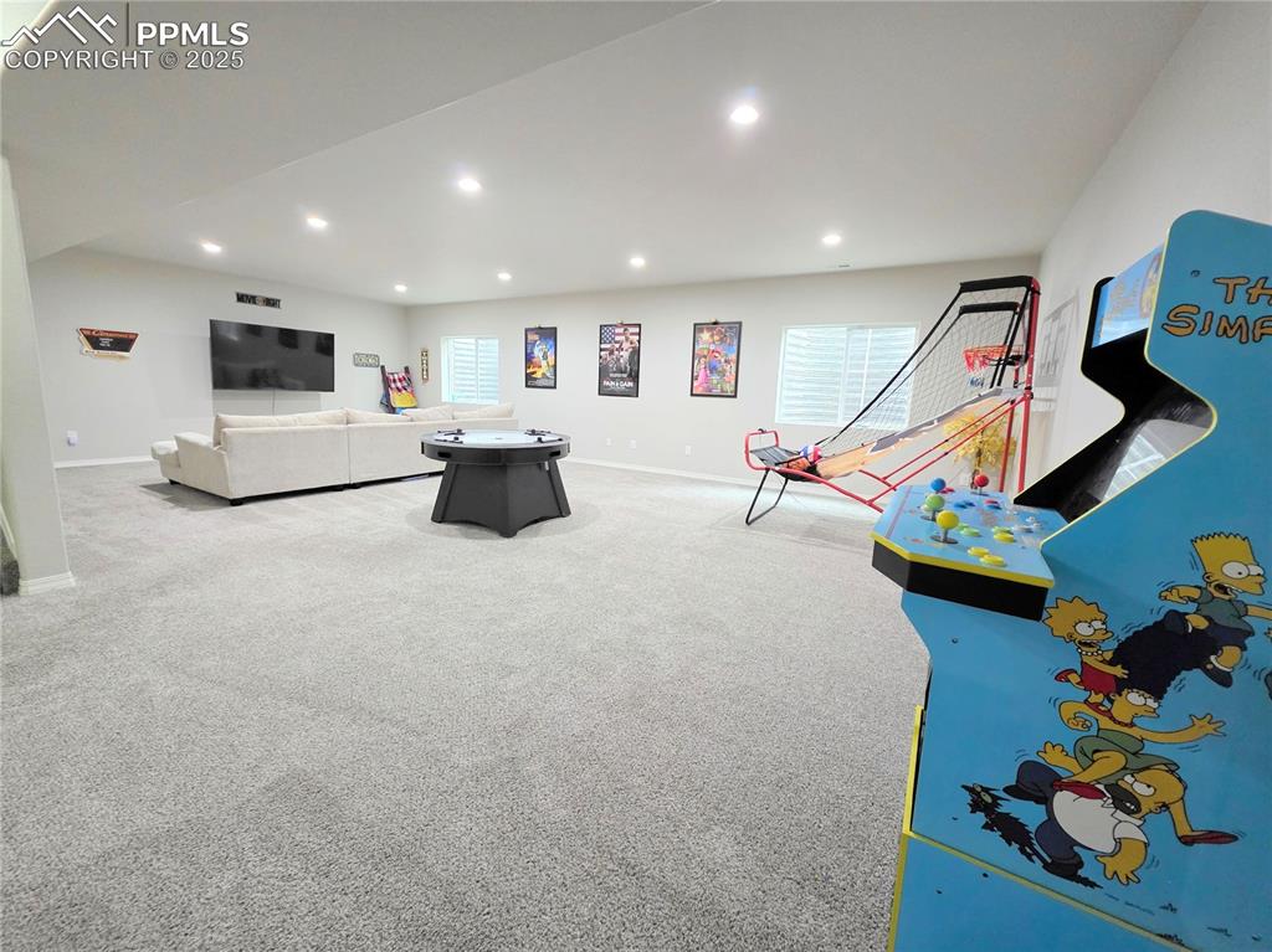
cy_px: 476
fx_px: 477
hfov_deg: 106.2
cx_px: 636
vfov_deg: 89.9
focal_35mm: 13
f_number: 1.9
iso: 640
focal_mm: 2.2
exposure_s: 1/60
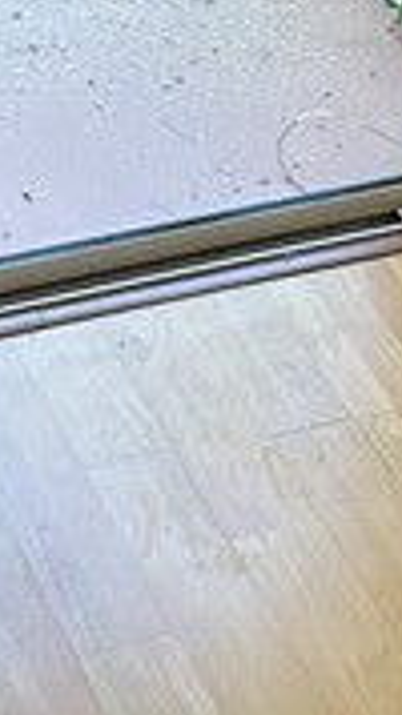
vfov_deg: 14.0
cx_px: -76
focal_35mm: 150
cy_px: -84
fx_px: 2845
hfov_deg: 8.0
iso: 125
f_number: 1.78
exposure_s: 1/120
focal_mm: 6.86
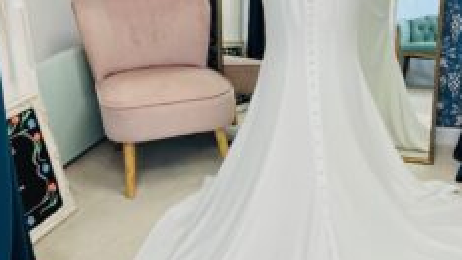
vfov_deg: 23.0
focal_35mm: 52
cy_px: 104
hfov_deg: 39.4
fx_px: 637
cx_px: 307
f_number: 1.6
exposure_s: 1/100
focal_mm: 5.1
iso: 50
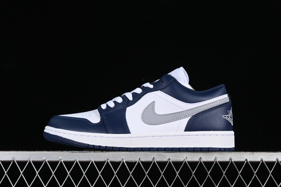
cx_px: 140
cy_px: 94
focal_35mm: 75
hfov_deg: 27.0
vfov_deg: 18.2
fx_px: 585
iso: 160
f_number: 8
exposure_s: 1/60
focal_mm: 50
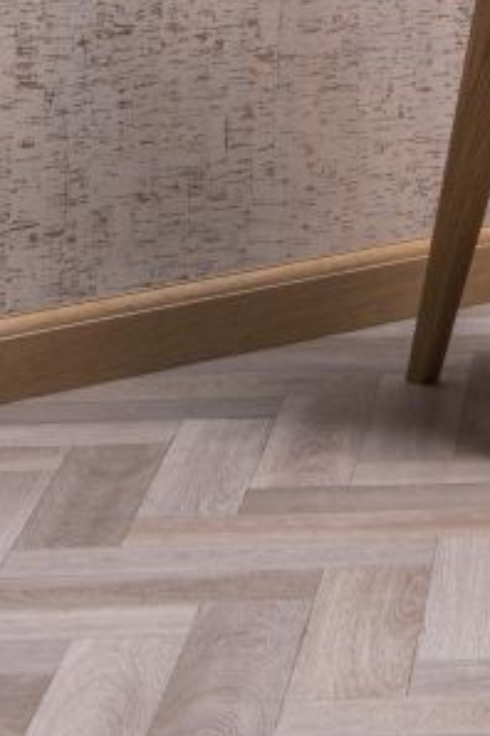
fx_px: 3961
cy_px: -600
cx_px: 871
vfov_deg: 10.0
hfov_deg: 6.9
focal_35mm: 194
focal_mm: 48
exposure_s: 1.3
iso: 100
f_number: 14
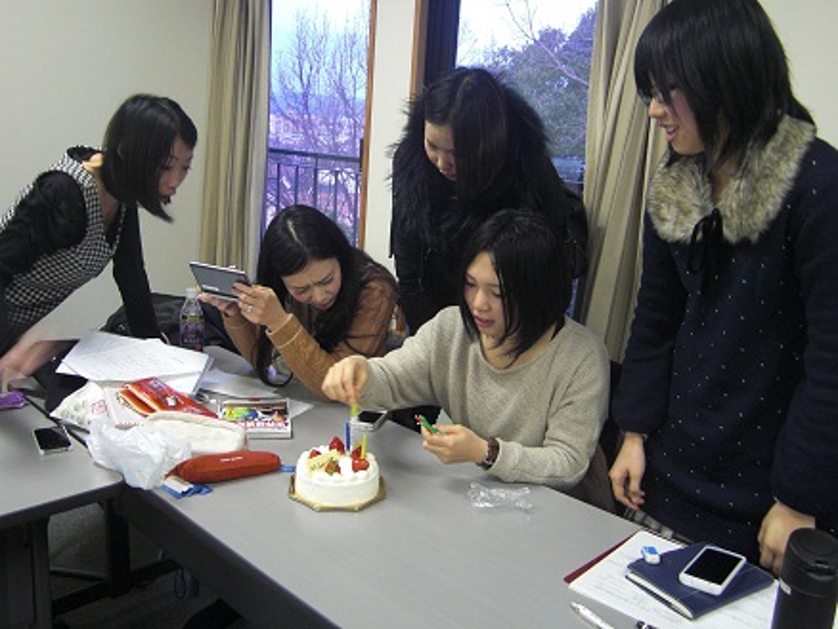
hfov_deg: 55.3
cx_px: 419
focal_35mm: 33
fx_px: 799
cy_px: 314
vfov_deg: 43.0
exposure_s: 1/20
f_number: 2.7
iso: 200
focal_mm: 5.8
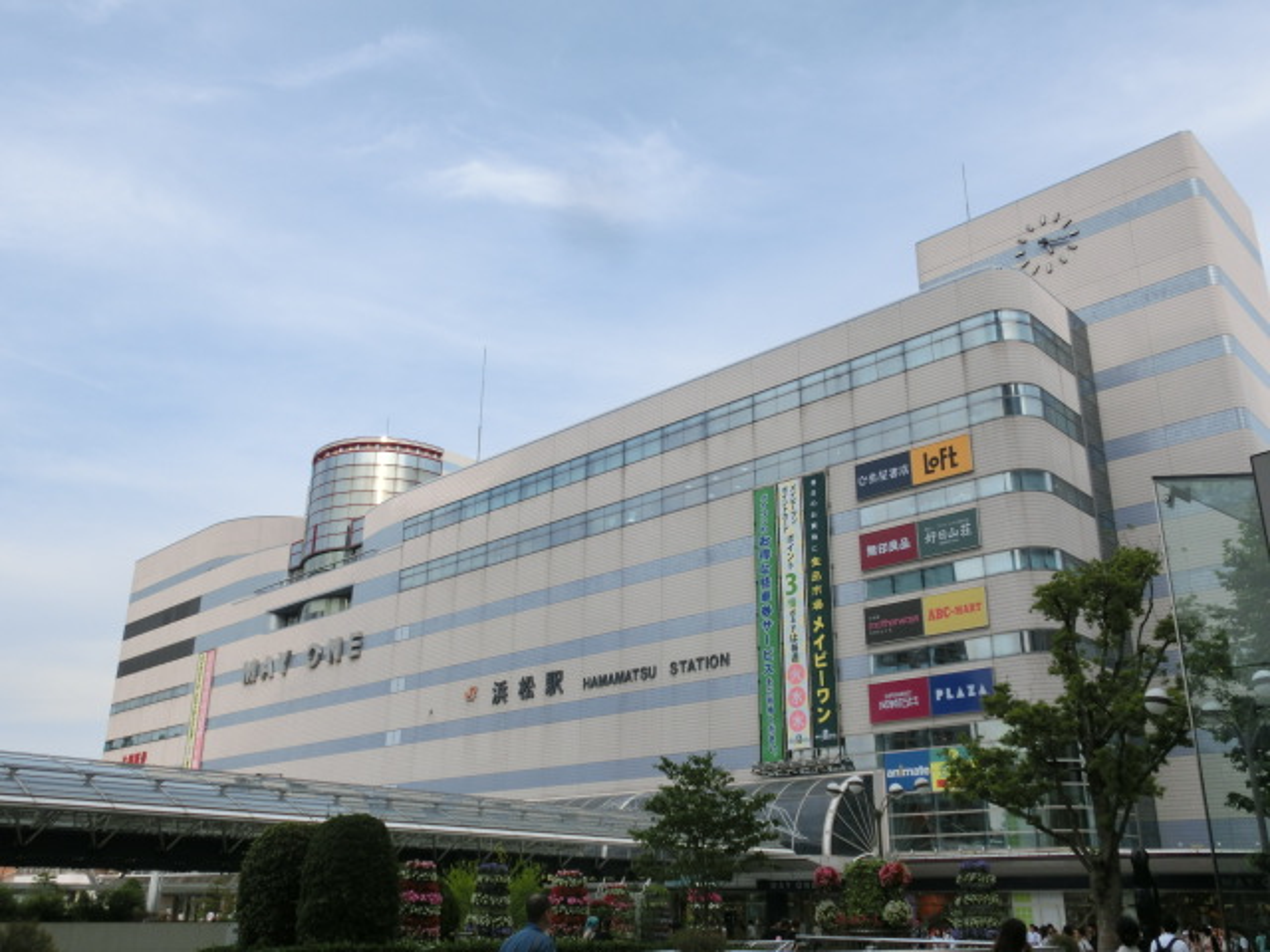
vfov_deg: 46.8
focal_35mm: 30
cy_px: 476
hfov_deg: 60.0
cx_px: 635
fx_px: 1101
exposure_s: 1/640
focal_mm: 5.36
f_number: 3.5
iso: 80
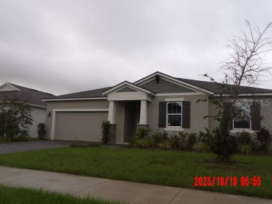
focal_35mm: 28
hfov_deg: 63.4
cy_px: 102
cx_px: 136
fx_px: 220
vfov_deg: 49.7
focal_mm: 5
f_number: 3.4
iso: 100
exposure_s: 1/207
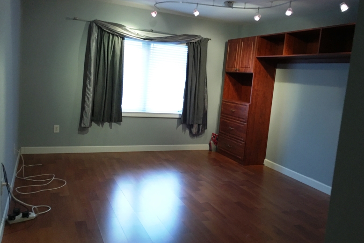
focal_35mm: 31
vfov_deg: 42.3
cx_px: 185
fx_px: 313
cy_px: 117
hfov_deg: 60.3
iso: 80
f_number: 2.2
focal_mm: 4.15
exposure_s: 1/15
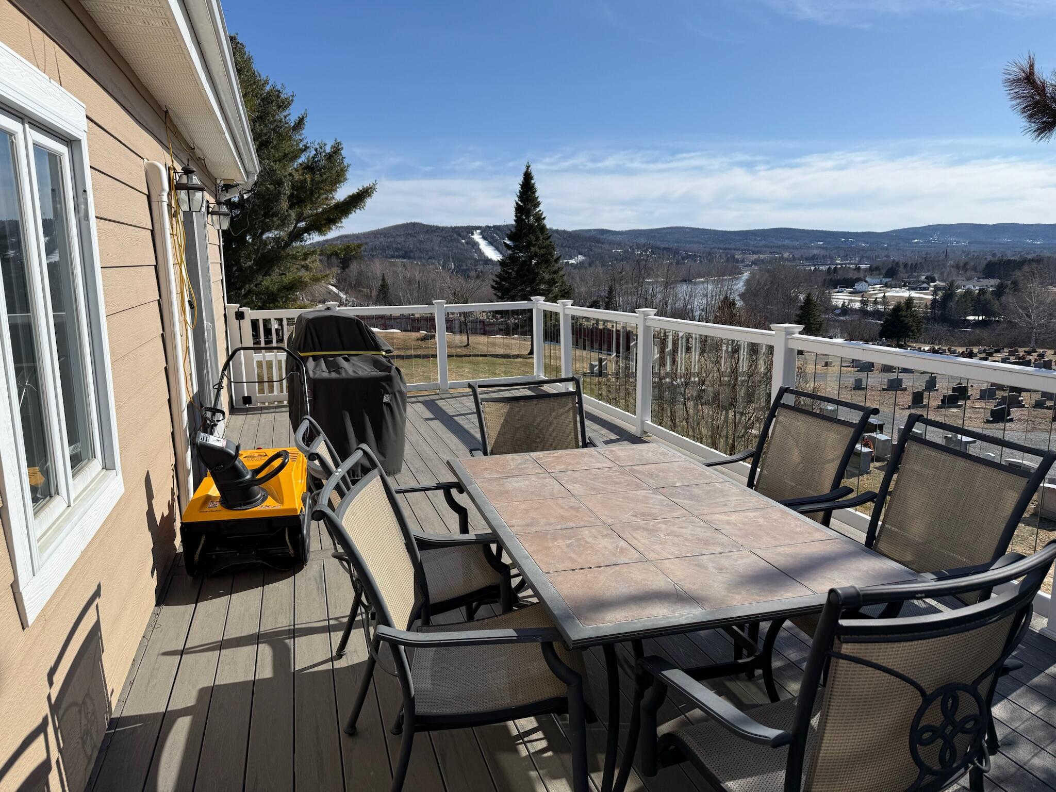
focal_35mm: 24
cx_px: 528
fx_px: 732
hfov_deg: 71.6
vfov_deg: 56.8
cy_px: 396
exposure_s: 1/6173
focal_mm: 6.76
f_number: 1.78
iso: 80
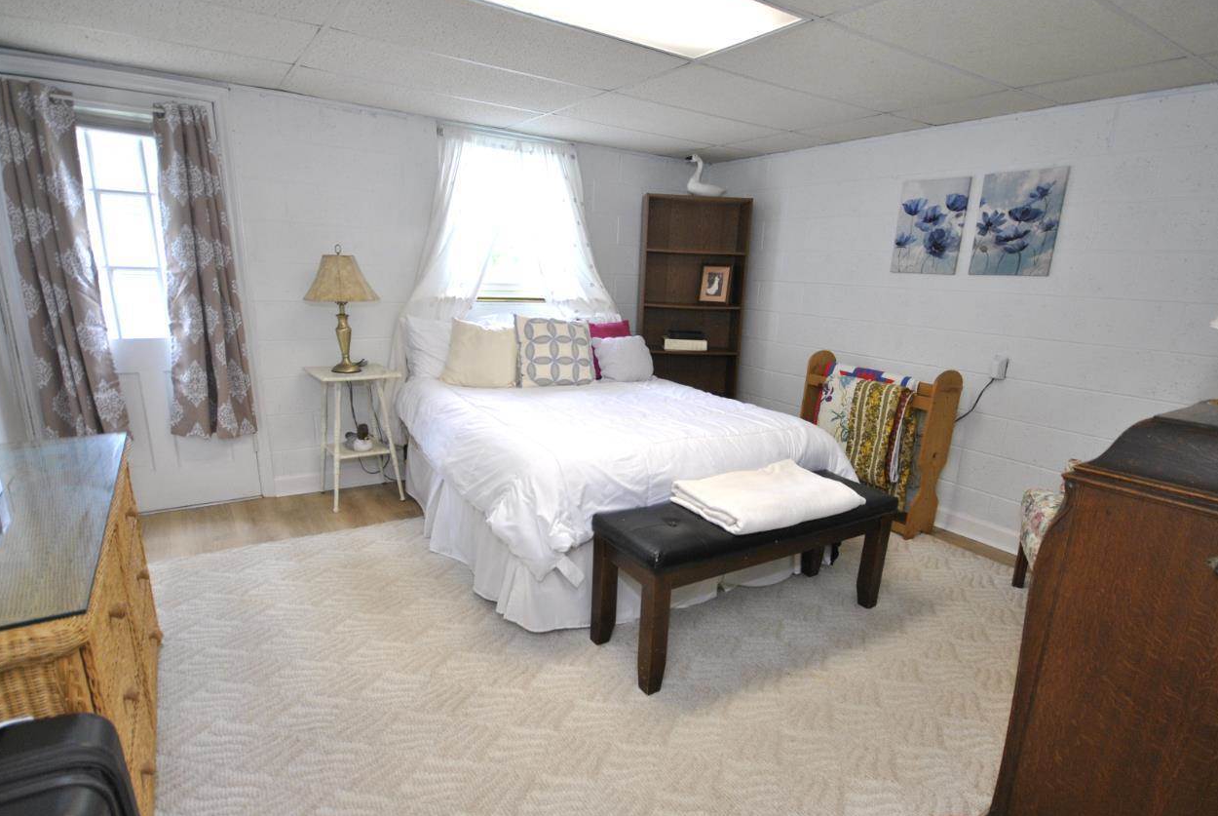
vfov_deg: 67.4
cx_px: 615
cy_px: 449
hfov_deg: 89.9
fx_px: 610
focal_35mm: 18
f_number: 4
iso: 360
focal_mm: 10
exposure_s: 1/30
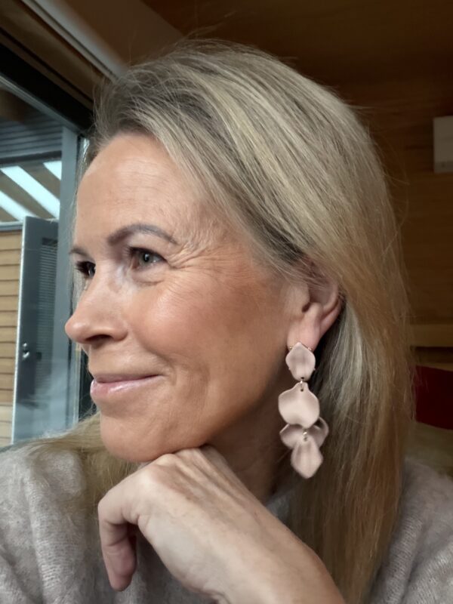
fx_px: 523
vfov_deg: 60.0
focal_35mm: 30
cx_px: 226
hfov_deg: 46.8
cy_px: 302
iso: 640
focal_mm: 2.71
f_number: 1.9
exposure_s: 1/30
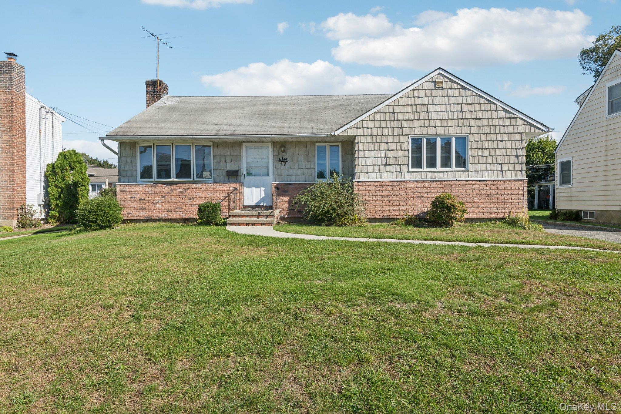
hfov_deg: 84.0
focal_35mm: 20
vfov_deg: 61.9
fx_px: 345
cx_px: 310
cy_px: 207
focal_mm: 20
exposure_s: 1/200
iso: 100
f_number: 8
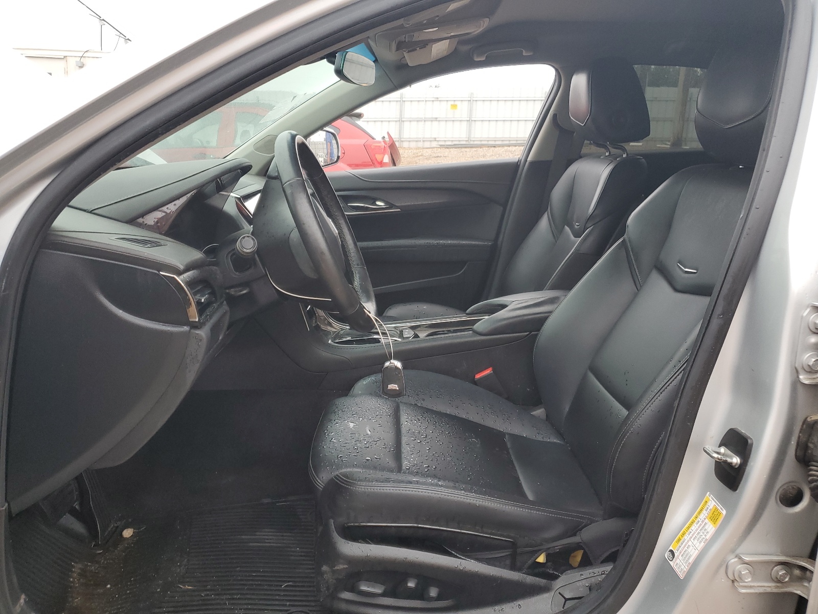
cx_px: 409
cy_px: 307
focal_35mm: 26
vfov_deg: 53.1
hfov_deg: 67.3
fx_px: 614
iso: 58
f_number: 1.5
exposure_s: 1/60.2
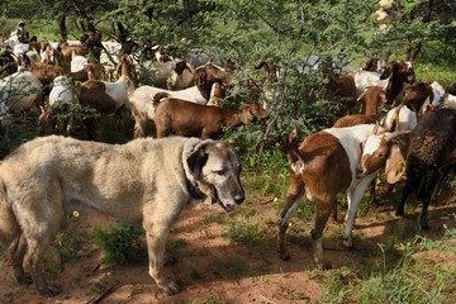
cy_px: 143
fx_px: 355
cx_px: 210
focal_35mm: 28
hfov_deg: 65.4
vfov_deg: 46.4
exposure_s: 1/800
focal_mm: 24
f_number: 8
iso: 400
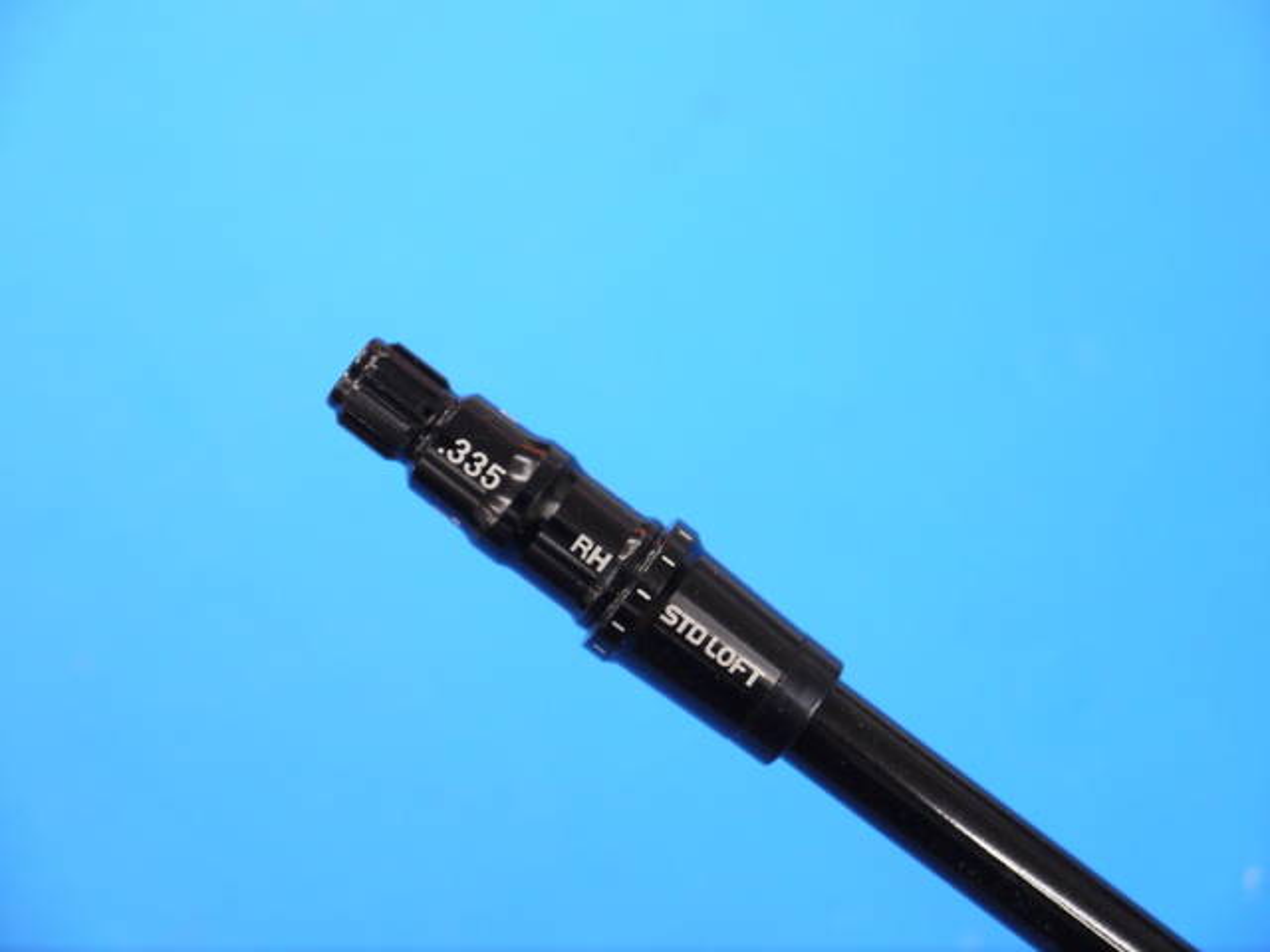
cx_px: 635
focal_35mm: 84
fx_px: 3082
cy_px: 476
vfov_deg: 17.6
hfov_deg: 23.3
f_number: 5.6
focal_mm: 42
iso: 800
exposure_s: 1/80
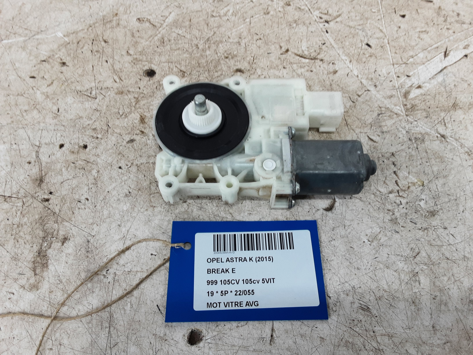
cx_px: 236
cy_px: 178
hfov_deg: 65.3
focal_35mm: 27
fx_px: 369
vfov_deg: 51.4
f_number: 1.9
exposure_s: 1/50
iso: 64
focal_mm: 2.91
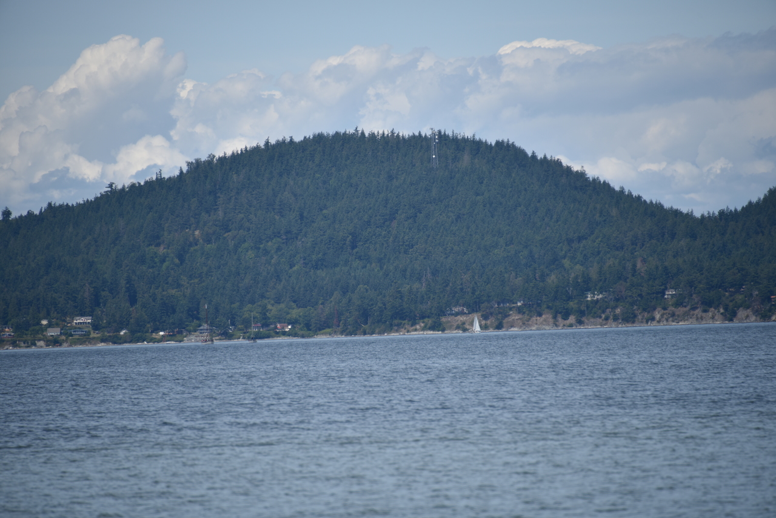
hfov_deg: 6.9
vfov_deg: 4.6
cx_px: 388
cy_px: 259
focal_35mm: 300
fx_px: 6468
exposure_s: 1/640
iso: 100
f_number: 6.3
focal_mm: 300
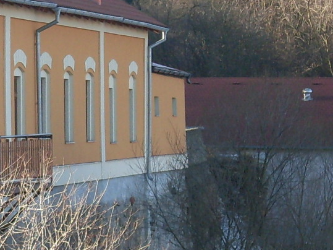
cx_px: -127
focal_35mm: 308
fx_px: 2962
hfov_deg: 6.4
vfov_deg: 4.8
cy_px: 184
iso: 80
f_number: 4
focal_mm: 13.5
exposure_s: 1/180
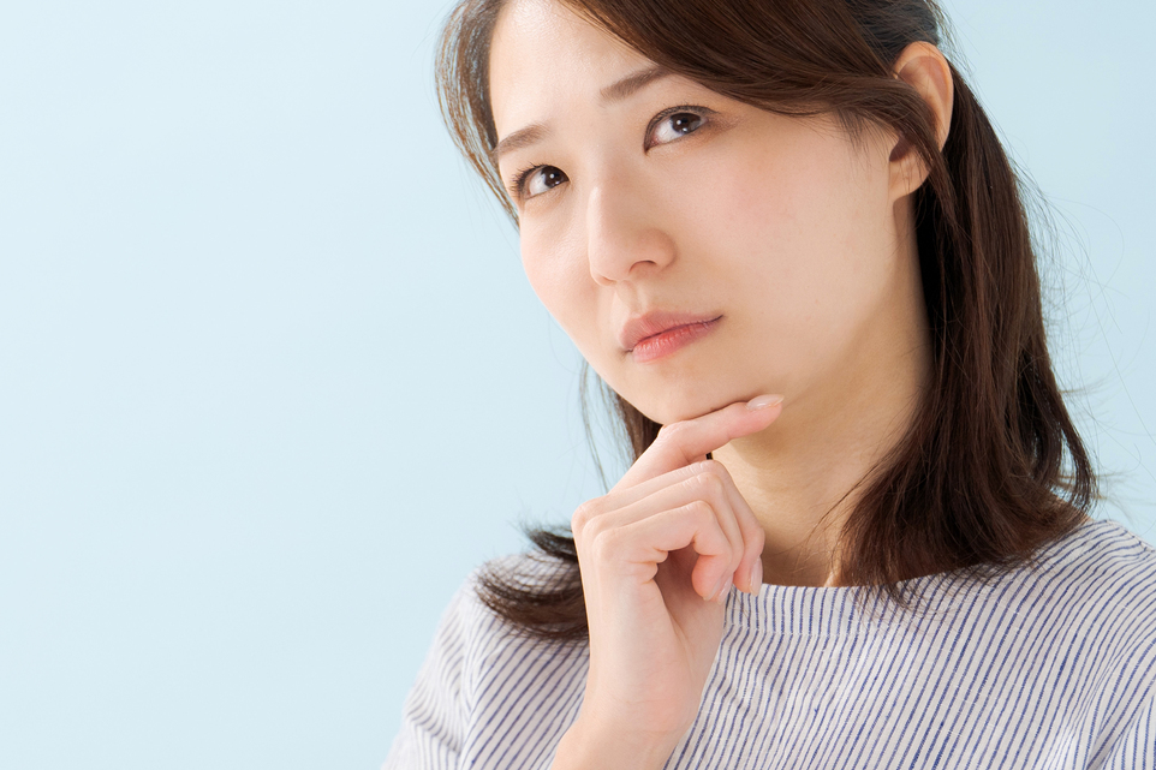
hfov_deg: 6.6
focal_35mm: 314
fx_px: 10080
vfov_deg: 4.4
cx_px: 603
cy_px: 475
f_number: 4
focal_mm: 151
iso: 320
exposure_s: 1/160
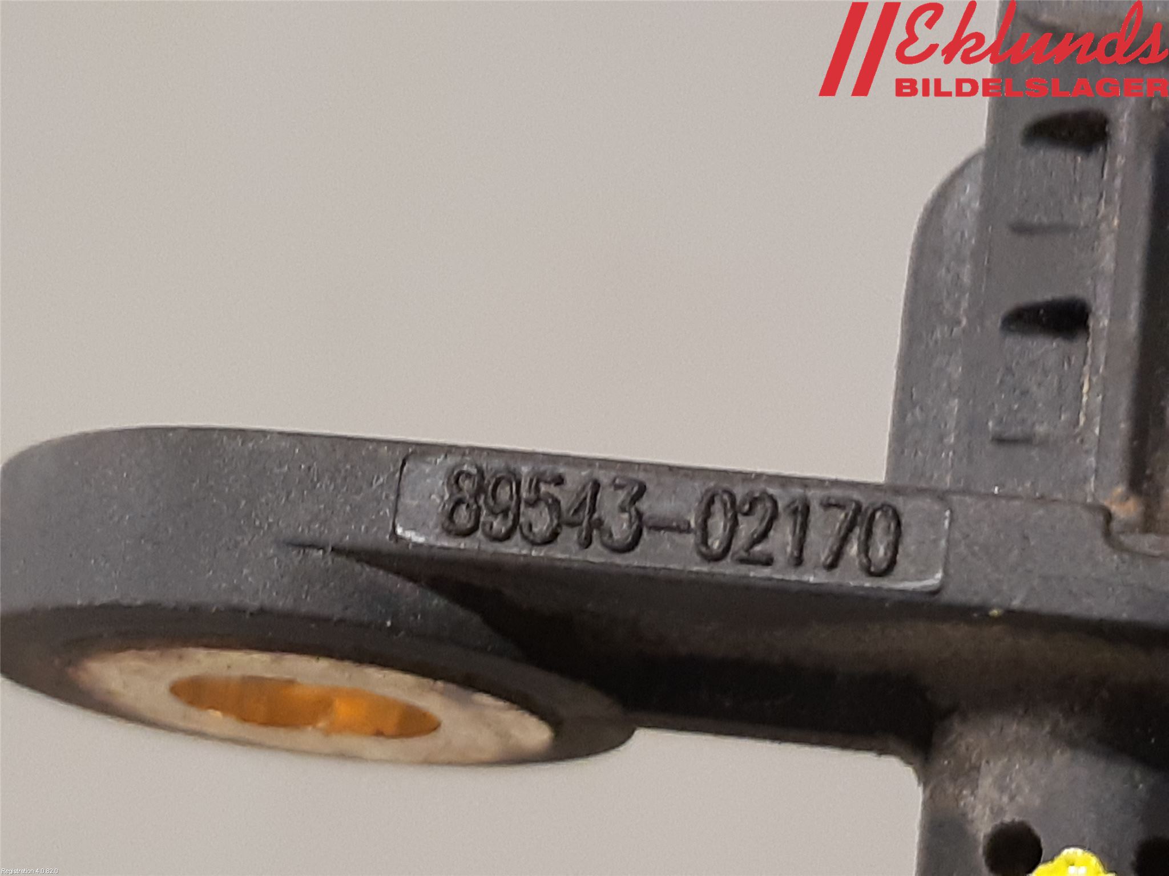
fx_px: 878
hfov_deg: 67.3
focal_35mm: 26
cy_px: 438
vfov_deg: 53.1
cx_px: 584
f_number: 1.7
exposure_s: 1/50
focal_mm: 3.93
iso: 200
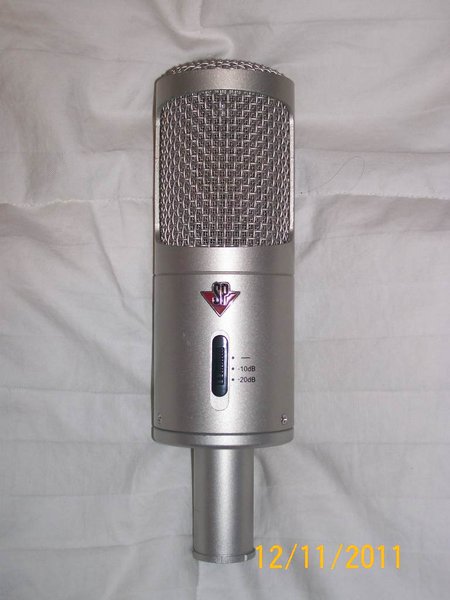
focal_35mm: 56
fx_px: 971
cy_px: 300
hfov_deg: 26.1
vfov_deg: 34.3
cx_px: 225
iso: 80
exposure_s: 1/83.6
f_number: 3.4
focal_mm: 9.4
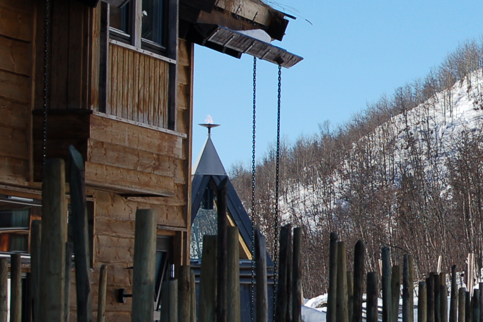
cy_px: 181
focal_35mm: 201
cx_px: 533
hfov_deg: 10.1
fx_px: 2700
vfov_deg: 6.8
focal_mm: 55
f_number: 10
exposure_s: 1/400
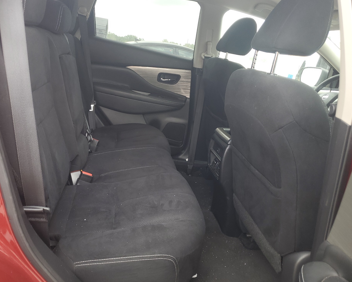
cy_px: 141
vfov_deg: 51.5
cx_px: 167
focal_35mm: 28
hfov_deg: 62.2
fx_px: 292
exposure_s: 1/120
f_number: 1.5
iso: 50
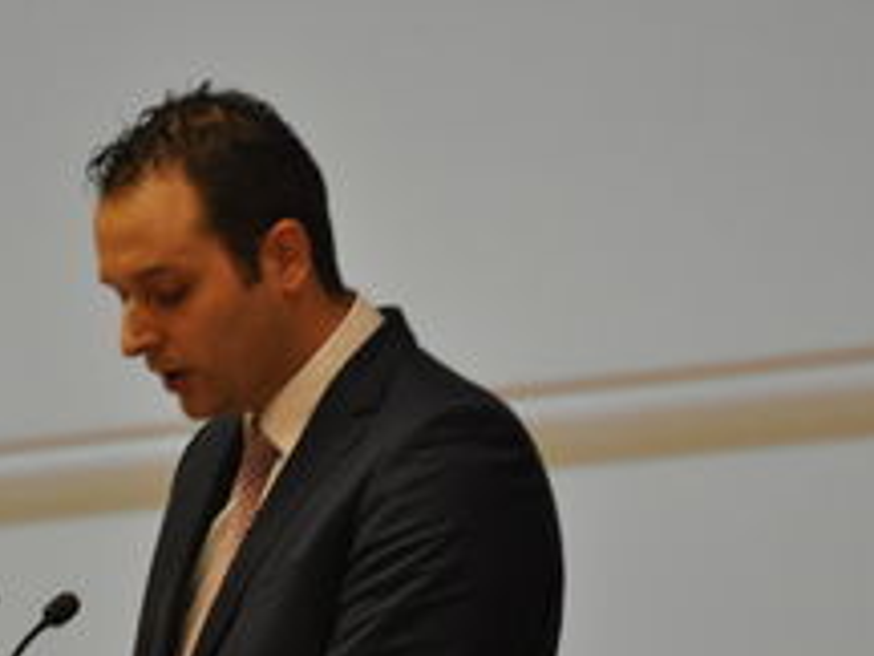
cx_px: 388
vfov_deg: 4.7
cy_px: 275
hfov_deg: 6.3
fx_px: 8004
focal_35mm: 317
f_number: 5.6
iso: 800
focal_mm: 105
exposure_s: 1/40
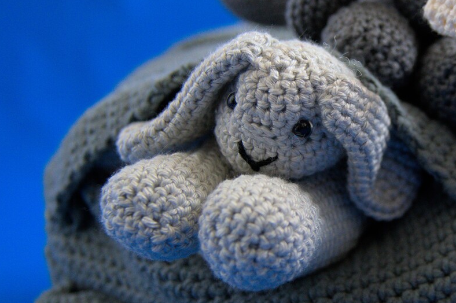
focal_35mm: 64
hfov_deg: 30.3
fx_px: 810
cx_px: 397
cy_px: 142
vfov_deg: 21.2
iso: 1100
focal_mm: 24
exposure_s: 1/160
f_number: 3.2
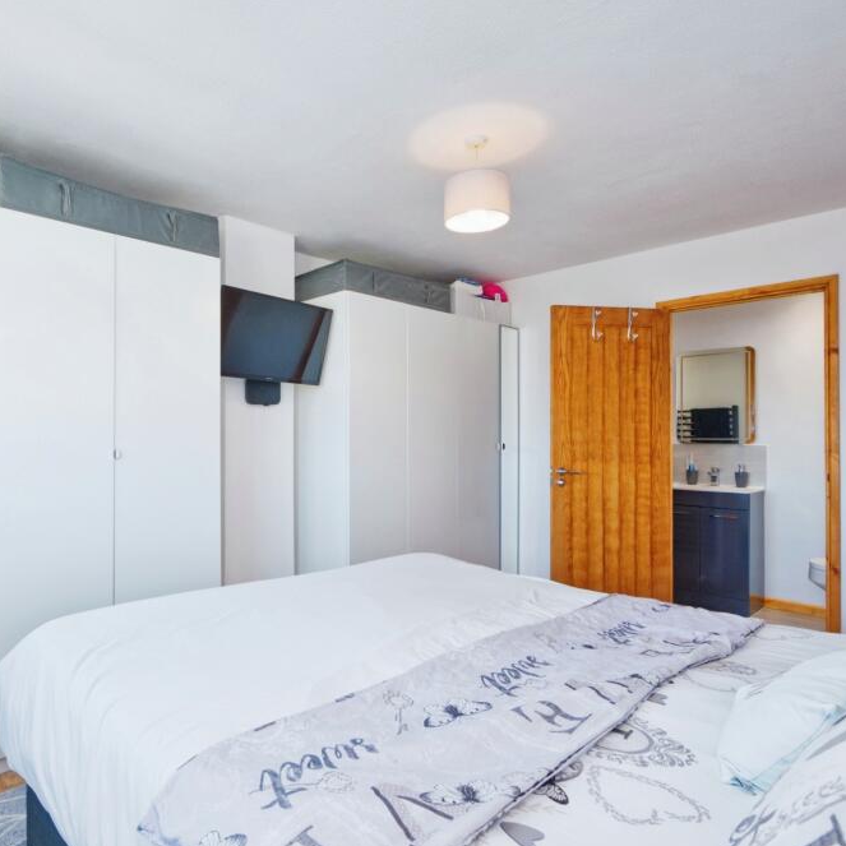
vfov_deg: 72.1
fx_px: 581
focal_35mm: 21
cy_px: 433
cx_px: 322
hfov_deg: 71.1
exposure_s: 1/20
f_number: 9
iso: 400
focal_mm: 16
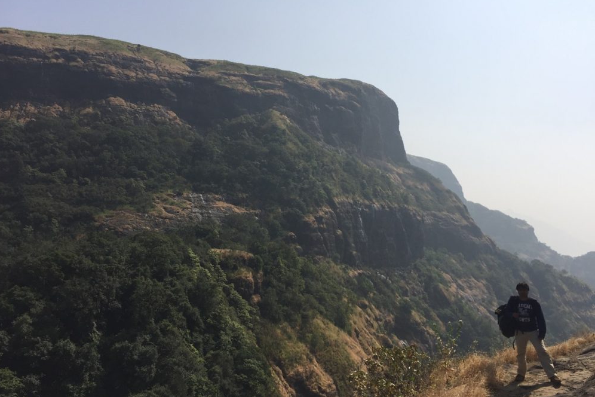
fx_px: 512
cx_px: 290
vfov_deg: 42.3
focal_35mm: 31
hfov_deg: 60.3
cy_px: 222
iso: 32
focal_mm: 4.15
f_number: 2.2
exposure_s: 1/3968
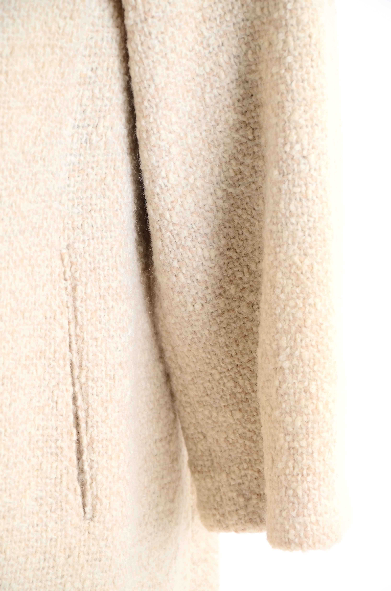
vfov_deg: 13.1
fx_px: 2577
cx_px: 196
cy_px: 296
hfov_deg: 8.7
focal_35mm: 158
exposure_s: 1/80
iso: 160
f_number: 7.1
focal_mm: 105
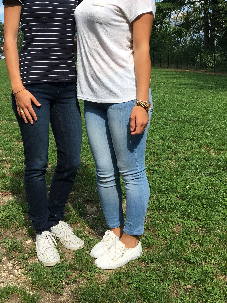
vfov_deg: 40.4
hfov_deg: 31.4
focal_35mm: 46
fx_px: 402
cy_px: 86
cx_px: 93
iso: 25
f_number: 2.2
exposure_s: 1/1166
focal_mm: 4.15
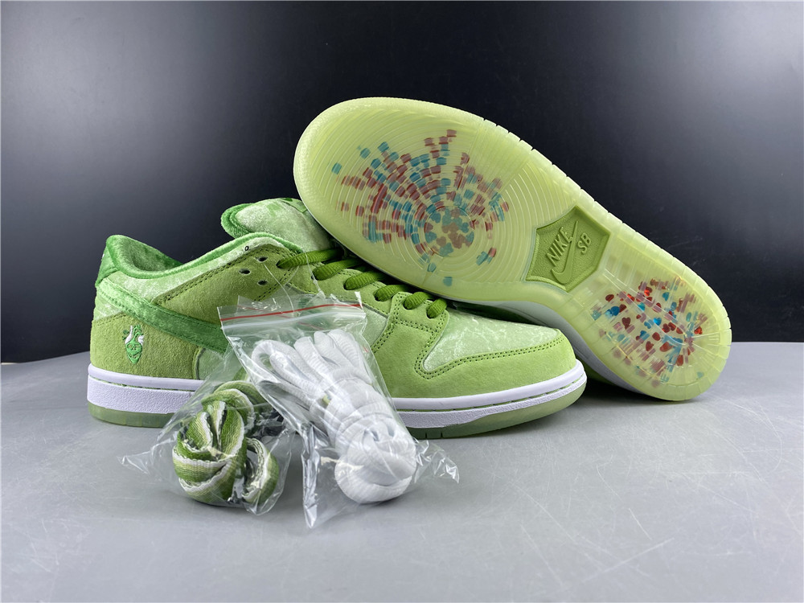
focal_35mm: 26
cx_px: 402
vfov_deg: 53.1
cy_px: 302
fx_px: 604
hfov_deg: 67.3
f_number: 1.8
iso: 40
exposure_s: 1/100
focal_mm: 4.25
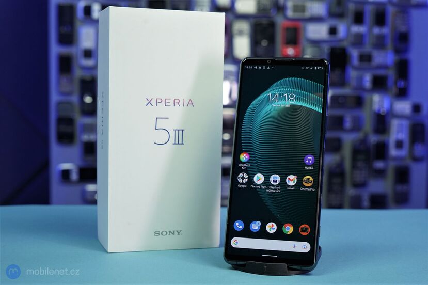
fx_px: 594
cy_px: 142
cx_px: 214
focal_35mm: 50
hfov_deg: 39.6
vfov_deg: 27.0
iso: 1600
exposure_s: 1/160
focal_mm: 50
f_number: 7.1
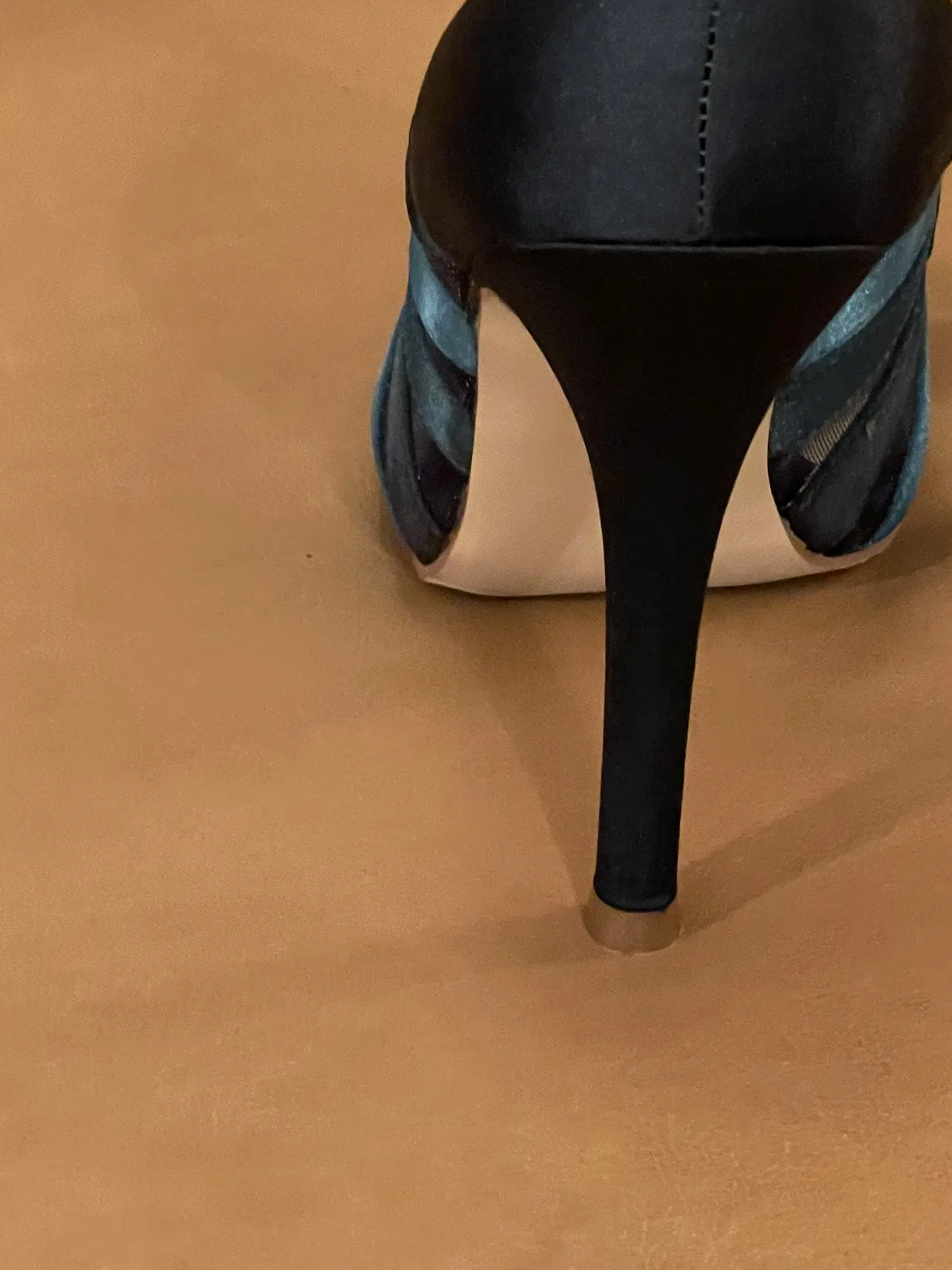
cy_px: 232
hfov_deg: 14.6
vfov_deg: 19.4
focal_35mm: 100
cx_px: 856
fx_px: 3668
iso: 500
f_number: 2
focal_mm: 6
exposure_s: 1/50
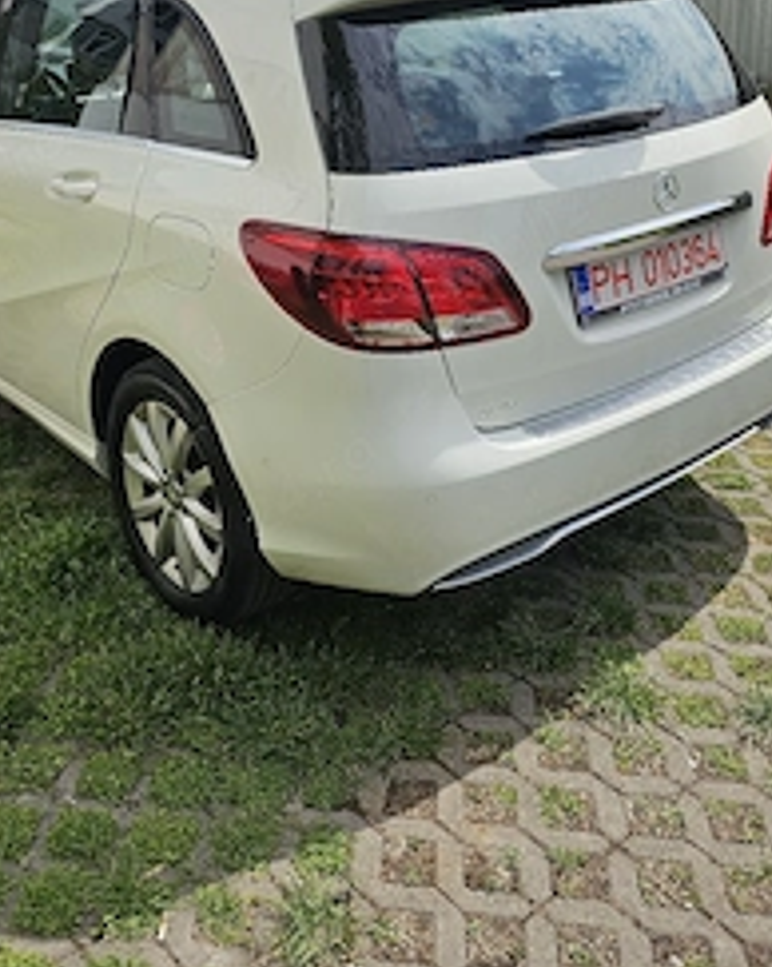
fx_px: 1058
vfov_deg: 47.6
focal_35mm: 37
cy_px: 267
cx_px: 326
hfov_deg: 40.0
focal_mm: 6.3
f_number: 1.7
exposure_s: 1/1111
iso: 10
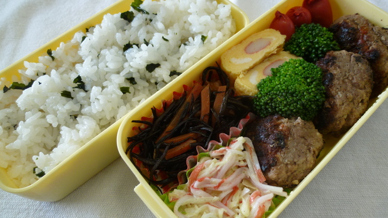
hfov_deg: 69.9
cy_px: 124
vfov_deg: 42.8
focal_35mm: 27
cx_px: 195
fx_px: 278
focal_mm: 4.3
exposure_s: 1/80
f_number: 2.2
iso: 80
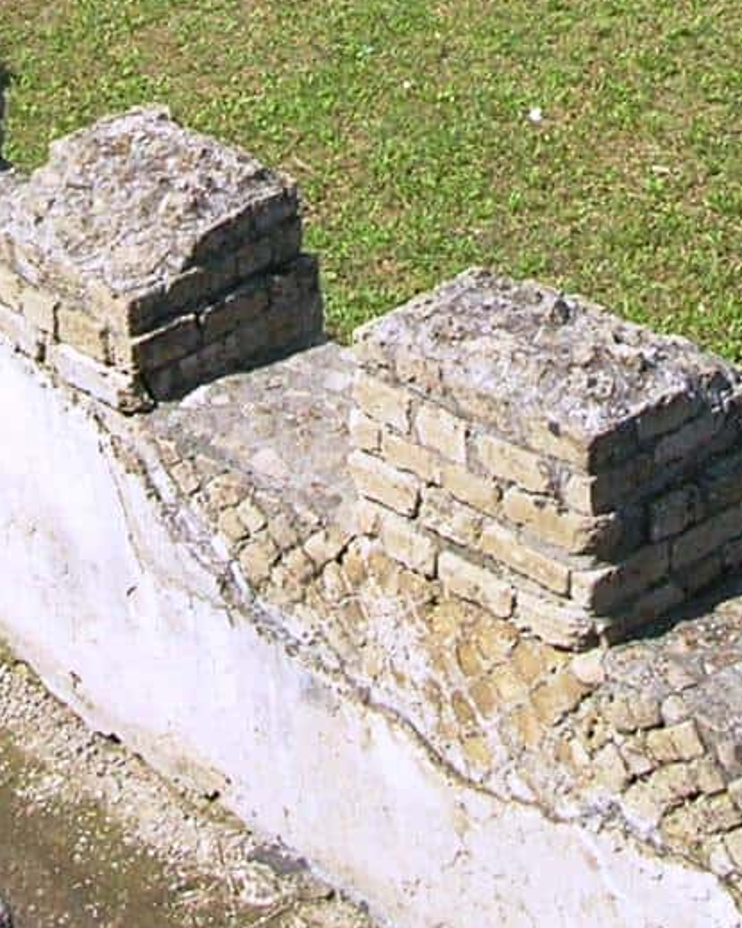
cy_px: -270
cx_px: 397
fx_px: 3597
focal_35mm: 131
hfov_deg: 11.8
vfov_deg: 14.1
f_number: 4.9
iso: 50
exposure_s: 1/255
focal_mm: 5.7
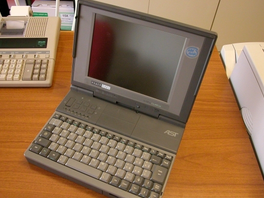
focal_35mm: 33
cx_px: 117
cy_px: 108
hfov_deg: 55.2
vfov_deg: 42.9
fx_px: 252
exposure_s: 1/70.7
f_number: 3.1
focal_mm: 7.1
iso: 400
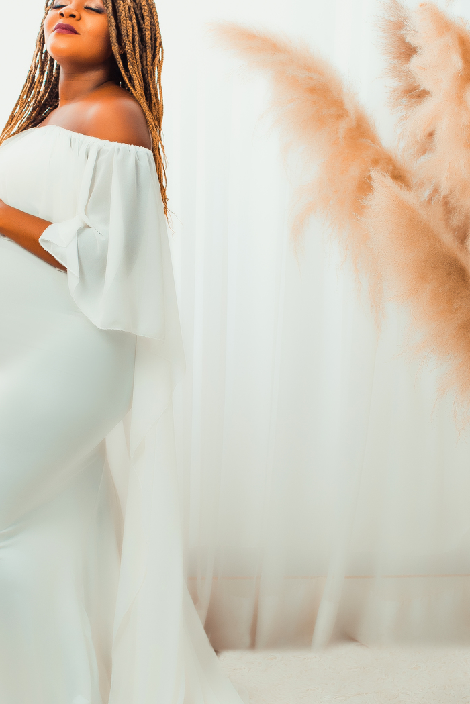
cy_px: 305
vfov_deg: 33.3
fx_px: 1174
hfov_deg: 22.6
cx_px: 189
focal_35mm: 60
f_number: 2.8
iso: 1000
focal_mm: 35
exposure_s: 1/160
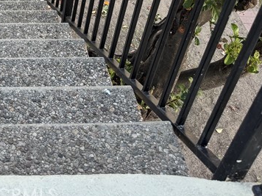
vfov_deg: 19.3
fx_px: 522
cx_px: -43
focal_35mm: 69
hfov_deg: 25.6
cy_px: -76
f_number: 1.78
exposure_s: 1/256
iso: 64
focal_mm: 6.76
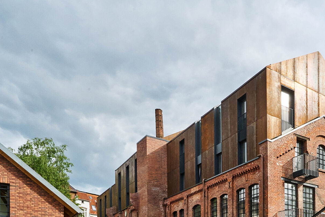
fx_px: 289
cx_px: 315
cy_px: 218
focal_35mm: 32
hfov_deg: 49.4
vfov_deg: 36.8
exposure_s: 1/160
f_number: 22
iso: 1250
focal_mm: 15
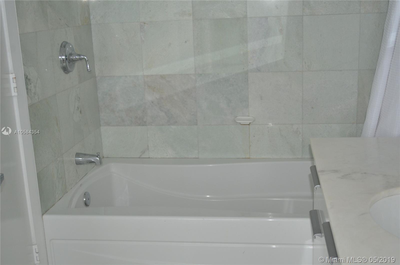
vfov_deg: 27.9
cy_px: 132
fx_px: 532
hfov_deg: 41.2
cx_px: 200
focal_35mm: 48
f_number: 4.8
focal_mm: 32
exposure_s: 1/60
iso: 800
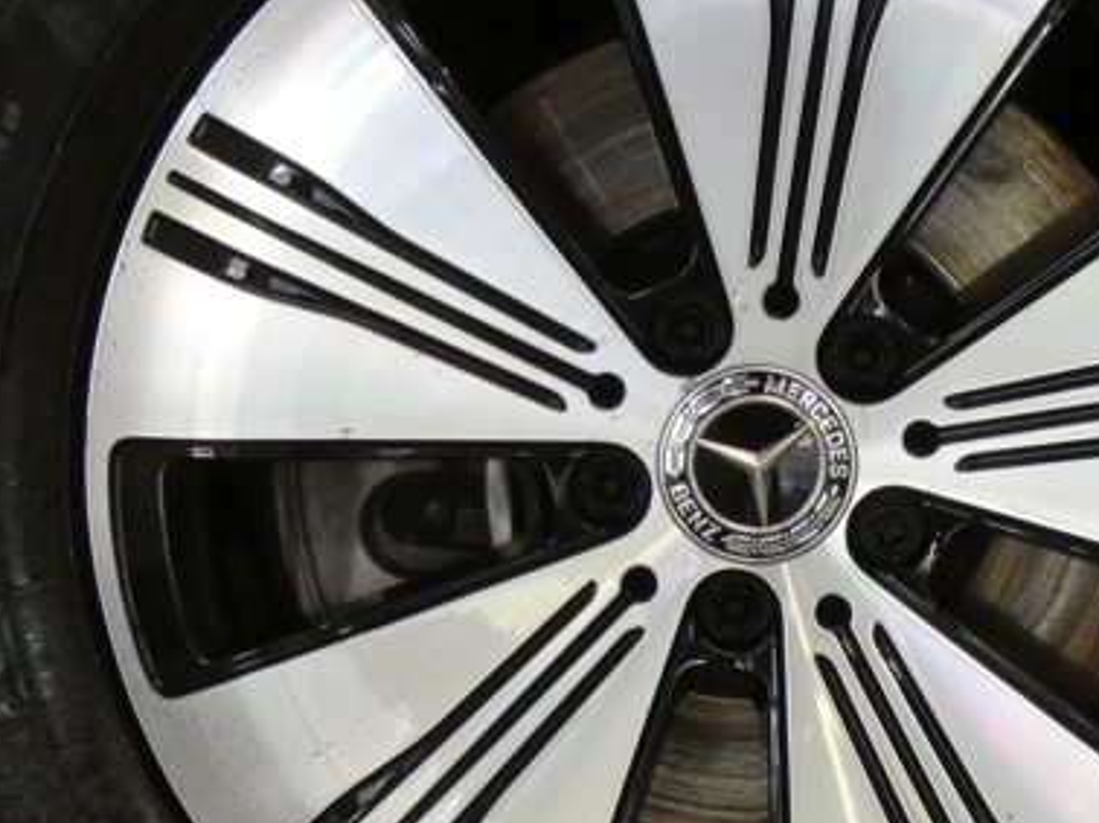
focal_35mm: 197
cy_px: 474
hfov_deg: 10.0
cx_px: 744
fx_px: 6250
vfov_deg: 7.5
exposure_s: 1/80
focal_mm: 16.6
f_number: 4.7
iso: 500
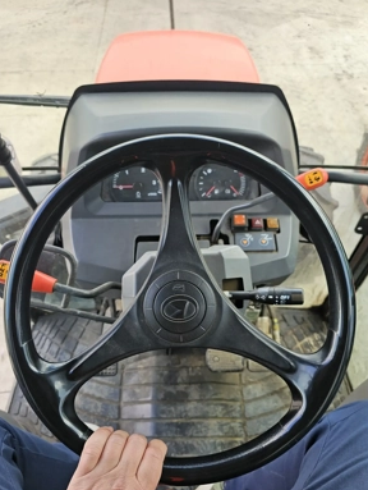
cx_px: 188
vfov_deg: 71.5
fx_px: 340
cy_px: 253
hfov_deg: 56.9
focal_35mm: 24
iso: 32
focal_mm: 6.3
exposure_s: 1/180
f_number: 1.7
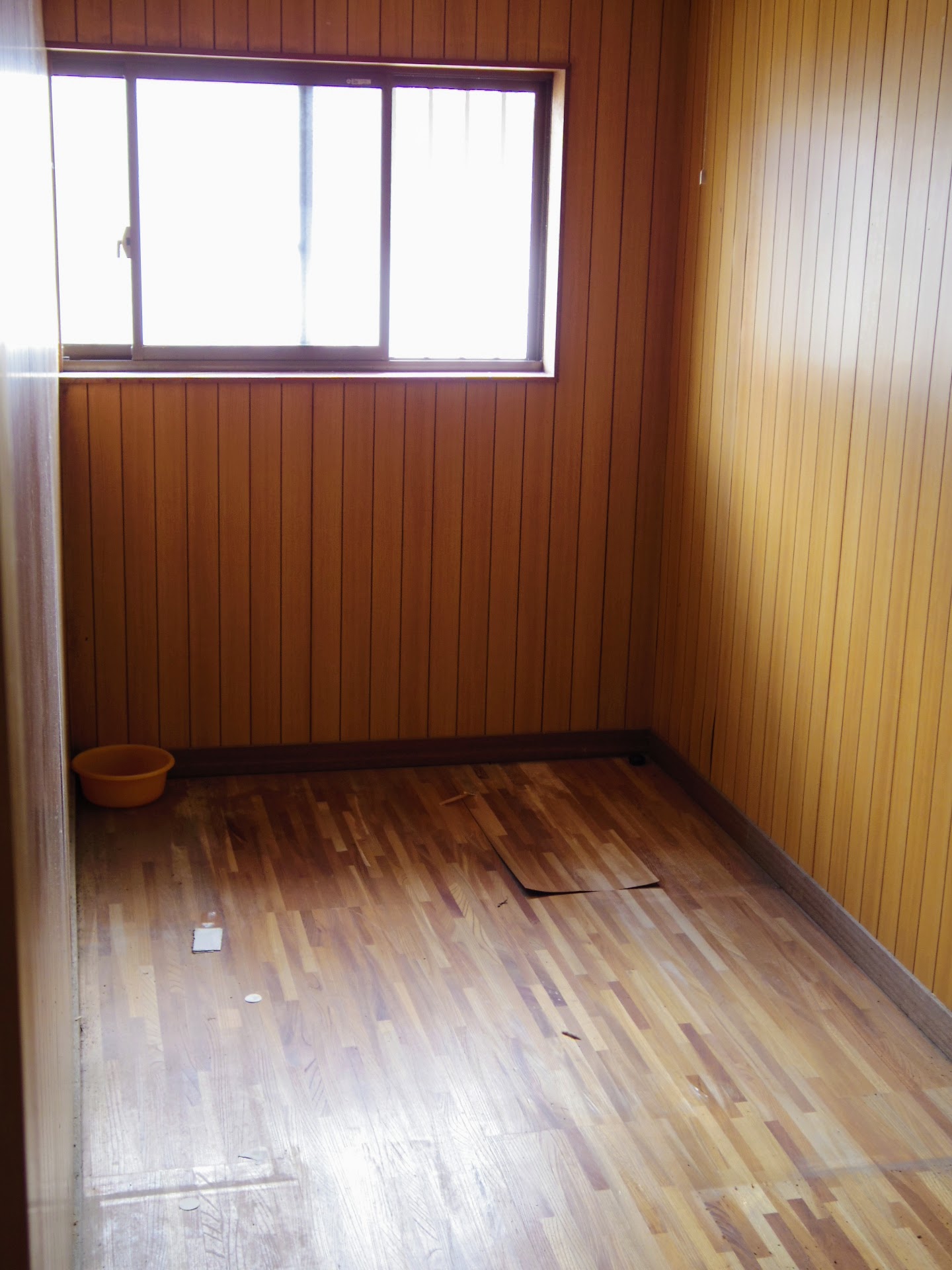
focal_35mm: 47
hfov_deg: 30.9
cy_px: 635
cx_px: 476
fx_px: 1723
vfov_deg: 40.4
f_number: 1.9
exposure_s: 1/30
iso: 125
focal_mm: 8.5
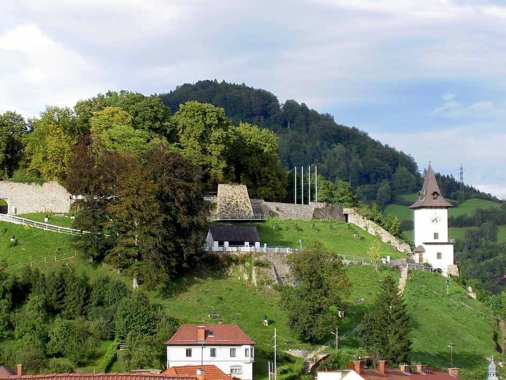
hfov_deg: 14.4
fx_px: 2003
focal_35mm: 137
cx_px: 215
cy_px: 180
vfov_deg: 10.8
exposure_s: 1/160
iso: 100
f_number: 4.9
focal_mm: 24
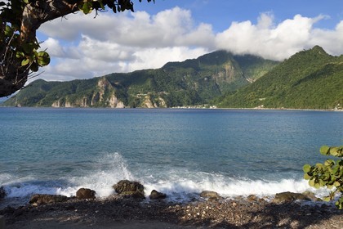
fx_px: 324
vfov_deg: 38.9
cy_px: 114
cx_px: 172
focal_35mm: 34
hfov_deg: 55.8
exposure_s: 1/320
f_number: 13
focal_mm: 34
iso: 200
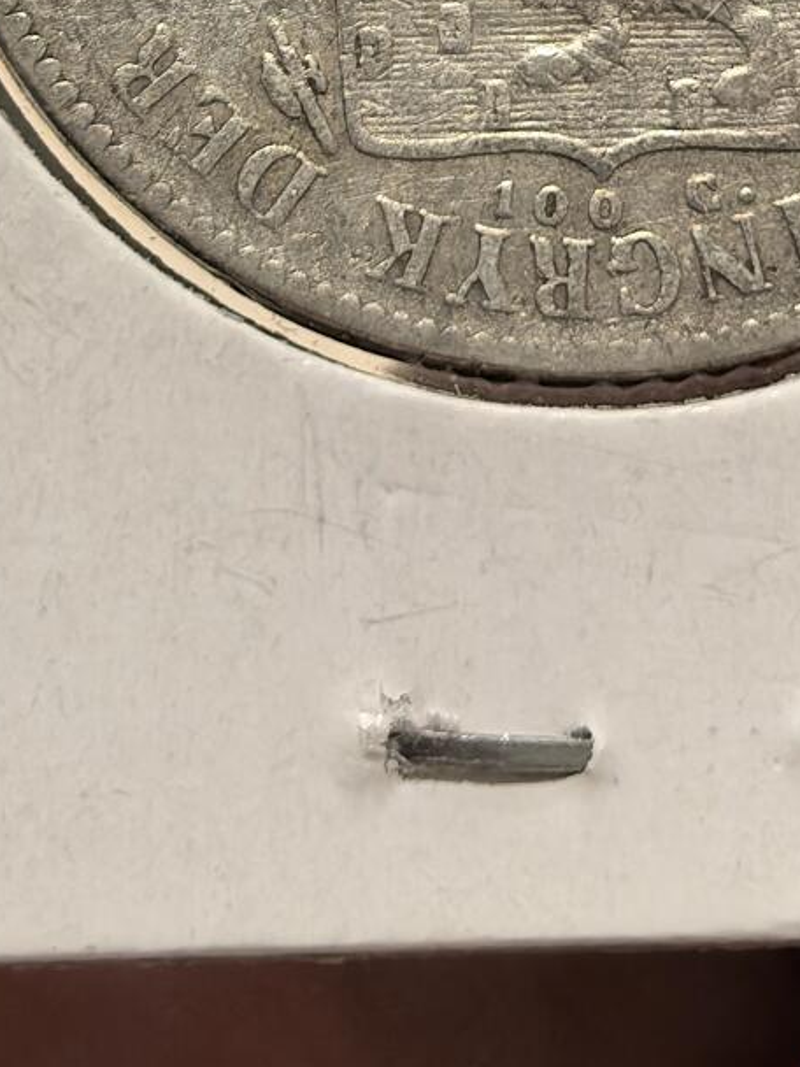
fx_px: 4930
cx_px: 600
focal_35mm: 160
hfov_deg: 9.3
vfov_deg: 12.0
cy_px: -353
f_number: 2
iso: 160
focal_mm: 6.98
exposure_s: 1/50
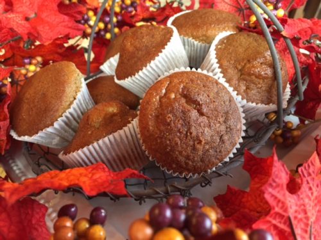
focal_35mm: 29
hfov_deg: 61.7
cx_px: 160
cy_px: 120
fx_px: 269
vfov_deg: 48.2
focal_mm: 4.15
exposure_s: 1/30
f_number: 2.2
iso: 80
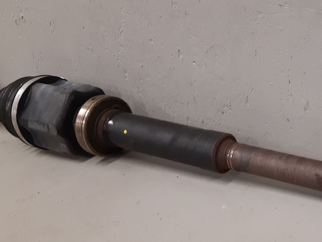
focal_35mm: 52
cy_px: 158
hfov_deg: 34.5
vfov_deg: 27.9
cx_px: 297
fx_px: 484
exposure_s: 1/50
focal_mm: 3.93
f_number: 1.7
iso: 125
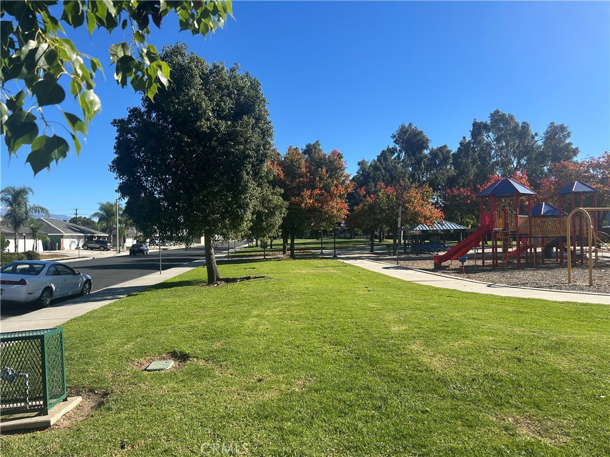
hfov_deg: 67.3
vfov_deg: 53.1
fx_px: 458
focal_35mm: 26
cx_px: 305
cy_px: 228
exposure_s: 1/3077
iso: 50
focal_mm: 5.7
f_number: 1.5
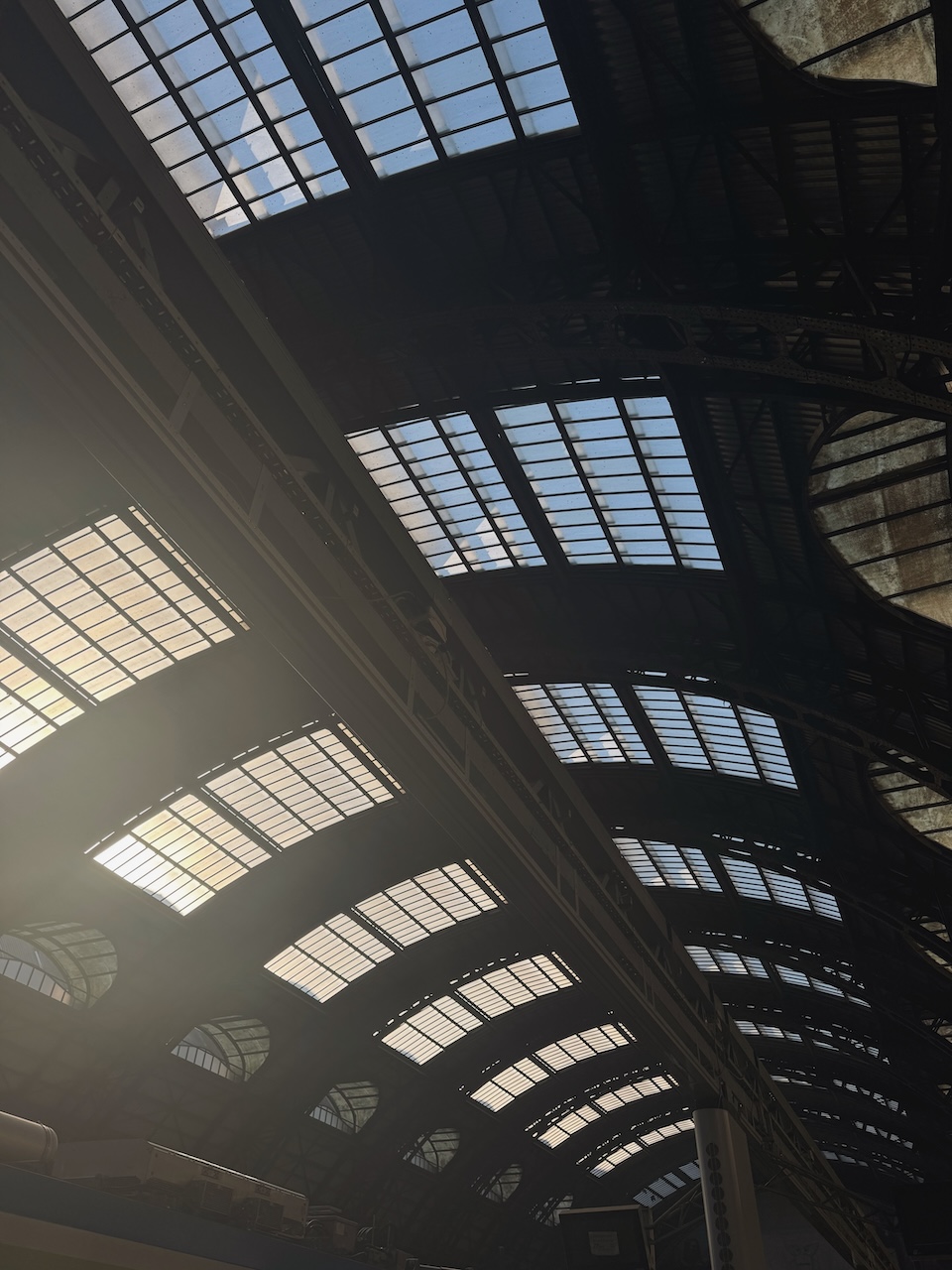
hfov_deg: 56.8
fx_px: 880
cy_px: 635
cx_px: 476
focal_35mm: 24
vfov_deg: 71.6
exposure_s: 1/1678
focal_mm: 6.76
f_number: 1.78
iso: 80
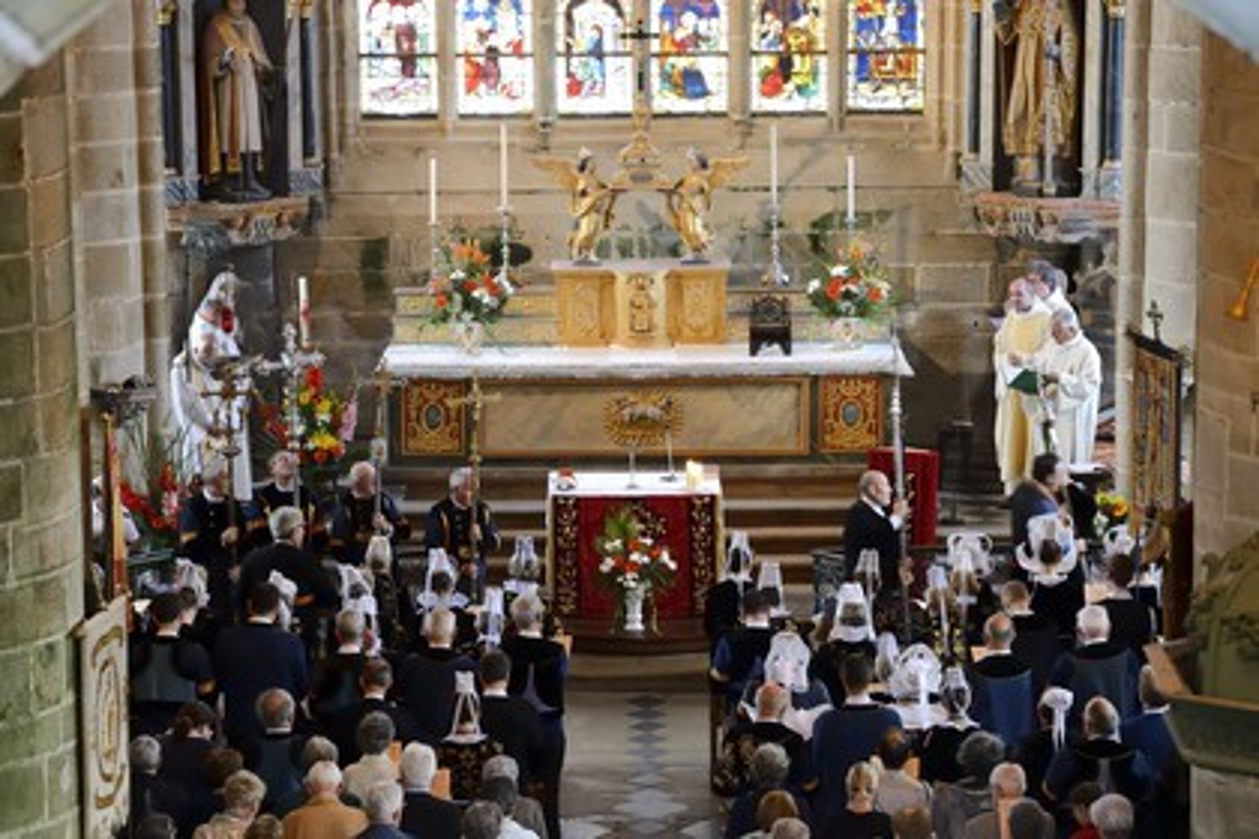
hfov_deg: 16.8
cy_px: 420
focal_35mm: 122
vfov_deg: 11.2
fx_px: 4266
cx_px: 630
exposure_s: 1/20
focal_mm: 122
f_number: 4.5
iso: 1600
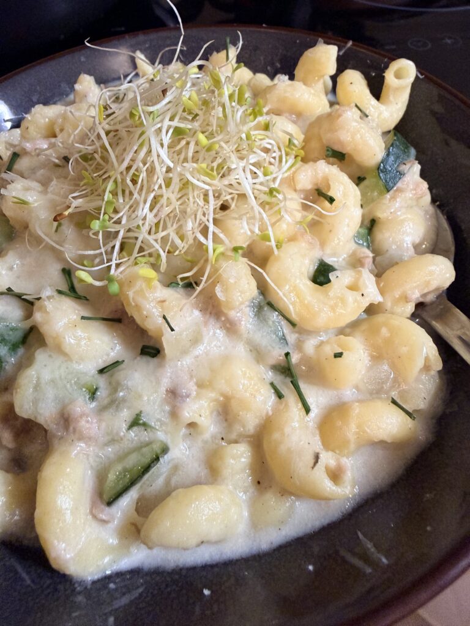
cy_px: 313
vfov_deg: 71.6
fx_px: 434
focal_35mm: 24
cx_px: 235
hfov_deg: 56.8
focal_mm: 2.22
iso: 400
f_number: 2.2
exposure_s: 1/50
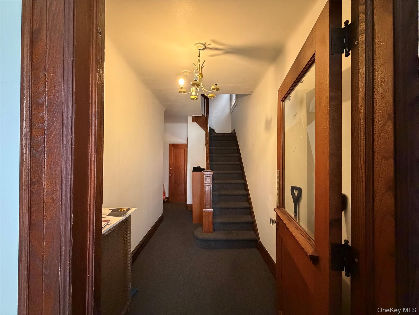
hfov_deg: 102.1
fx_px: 169
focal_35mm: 14
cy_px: 158
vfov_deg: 85.7
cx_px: 210
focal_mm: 2.22
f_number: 2.2
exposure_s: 1/60
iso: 1000
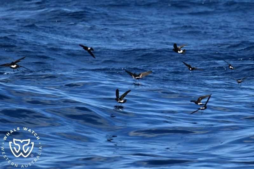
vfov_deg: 2.3
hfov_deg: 3.4
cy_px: 84
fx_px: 4232
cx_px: 127
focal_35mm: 600
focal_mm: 600
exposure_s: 1/8000
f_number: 6.3
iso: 1400
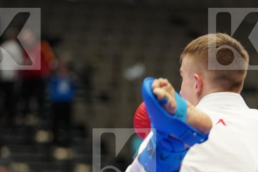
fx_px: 2215
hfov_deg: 6.7
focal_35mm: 309
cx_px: 240
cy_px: 159
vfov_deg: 4.4
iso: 3200
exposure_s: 1/1000
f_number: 2.8
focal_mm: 130
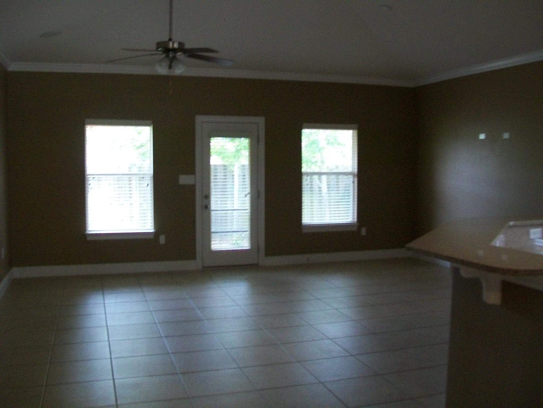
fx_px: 565
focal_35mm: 36
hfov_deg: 51.4
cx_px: 272
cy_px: 204
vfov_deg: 39.7
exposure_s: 1/20
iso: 160
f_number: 2.7
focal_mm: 6
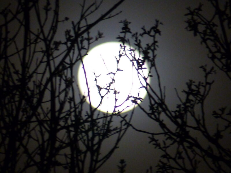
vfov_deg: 1.2
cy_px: 86
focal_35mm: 1200
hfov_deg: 1.7
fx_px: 8008
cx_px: 116
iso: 400
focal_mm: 108
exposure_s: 1/50
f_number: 2.8
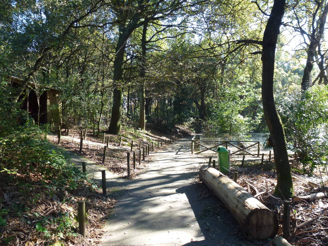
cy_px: 123
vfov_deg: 56.8
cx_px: 164
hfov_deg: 71.6
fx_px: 227
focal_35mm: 24
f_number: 3.3
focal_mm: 4.3
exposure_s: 1/160
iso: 200
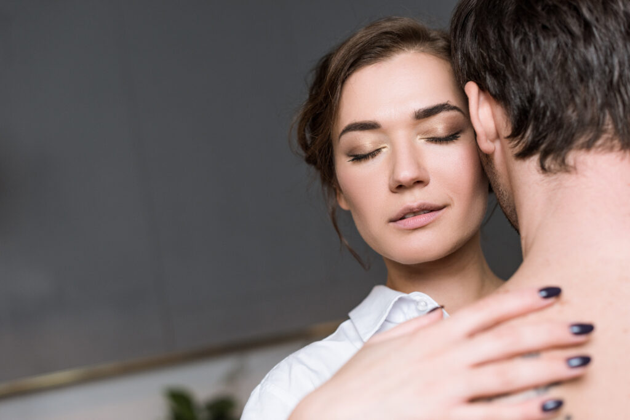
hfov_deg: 39.6
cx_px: 315
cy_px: 210
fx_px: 875
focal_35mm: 50
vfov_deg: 27.0
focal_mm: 50
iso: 250
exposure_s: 1/200
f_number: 3.2
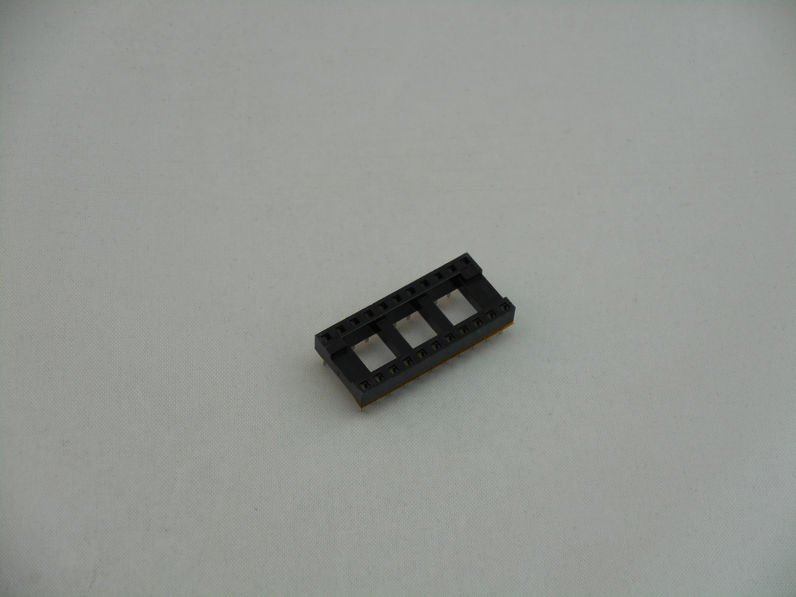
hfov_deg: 19.3
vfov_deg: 14.5
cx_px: 398
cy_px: 298
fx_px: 2346
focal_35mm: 102
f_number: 5.8
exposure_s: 1/60
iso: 125
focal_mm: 18.2
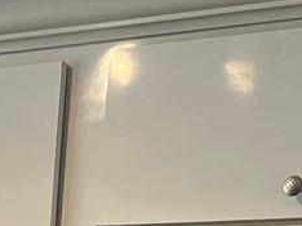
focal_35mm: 178
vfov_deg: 7.2
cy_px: 736
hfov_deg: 10.7
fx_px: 1551
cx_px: -148
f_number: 1.6
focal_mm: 5.1
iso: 125
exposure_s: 1/120
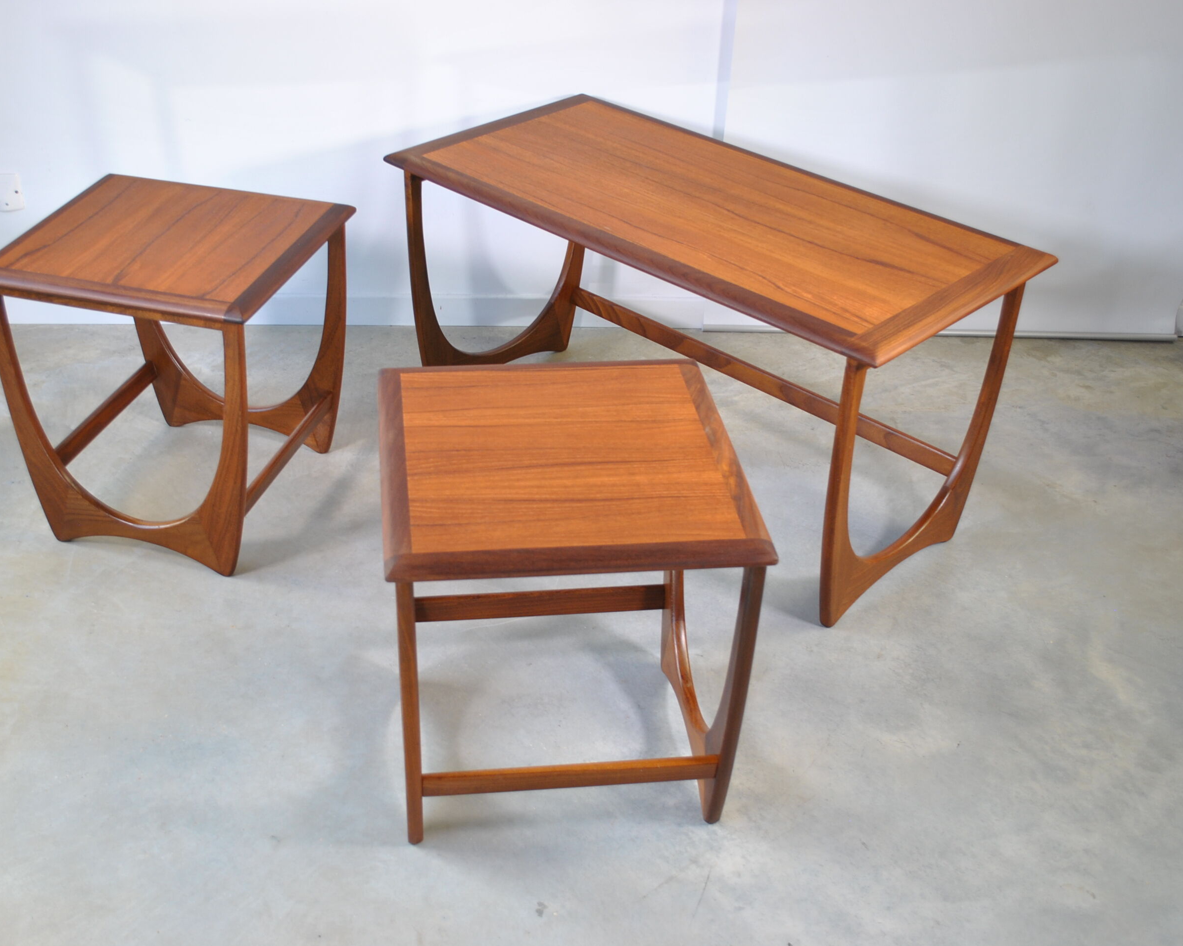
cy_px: 468
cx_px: 509
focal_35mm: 41
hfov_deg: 44.7
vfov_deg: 36.5
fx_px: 1436
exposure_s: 1/40
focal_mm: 24
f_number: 4.5
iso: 200
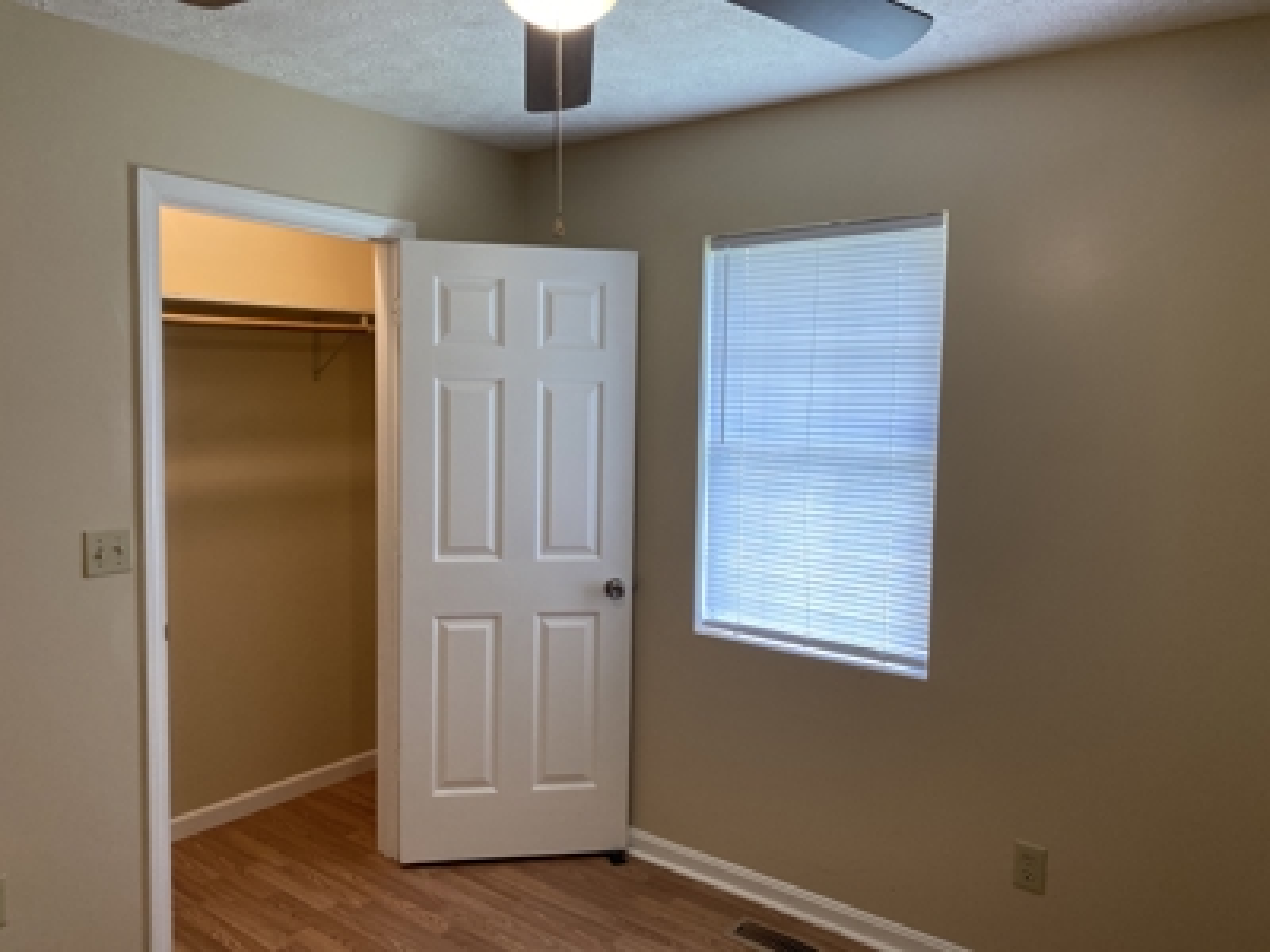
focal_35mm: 26
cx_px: 635
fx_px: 954
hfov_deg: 67.3
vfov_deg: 53.1
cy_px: 476
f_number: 1.8
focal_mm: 4.25
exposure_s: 1/120
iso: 125
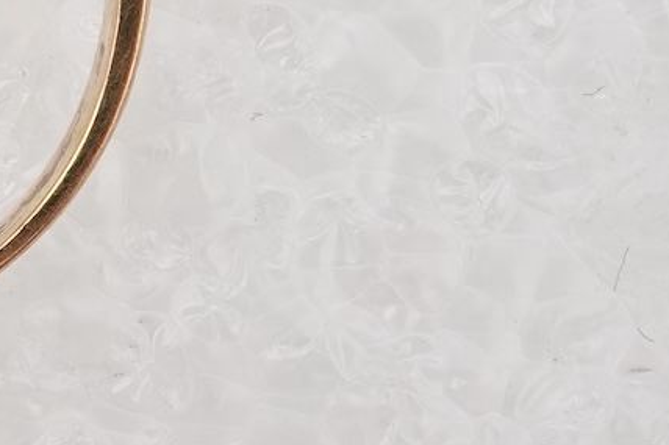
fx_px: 3845
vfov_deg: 6.6
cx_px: -270
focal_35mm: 207
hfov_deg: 9.7
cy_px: -101
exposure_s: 1/125
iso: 400
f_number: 22
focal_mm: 30
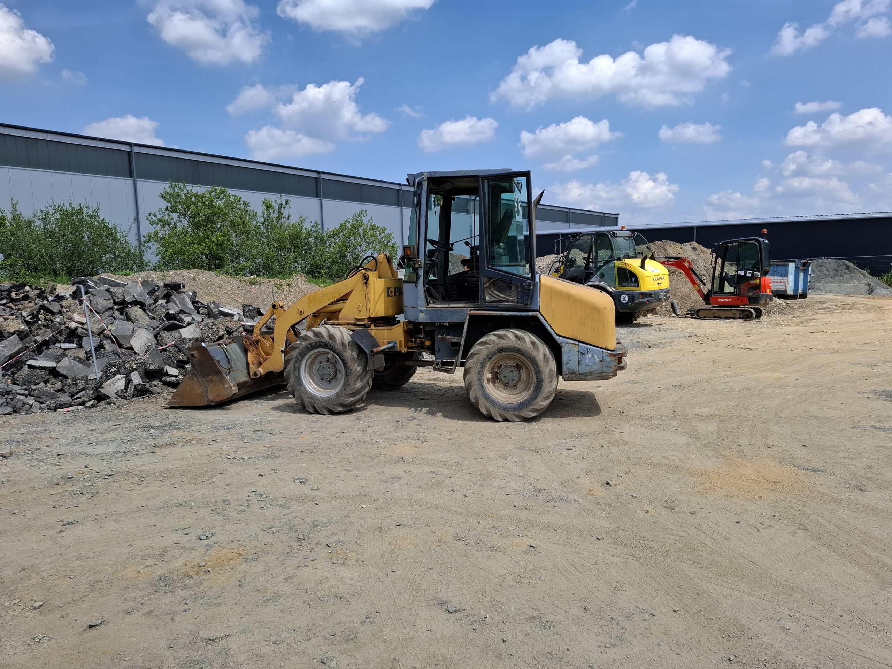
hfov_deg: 73.9
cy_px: 334
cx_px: 446
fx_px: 593
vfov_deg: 58.9
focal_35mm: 23
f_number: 1.8
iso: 50
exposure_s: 1/1669
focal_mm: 5.54
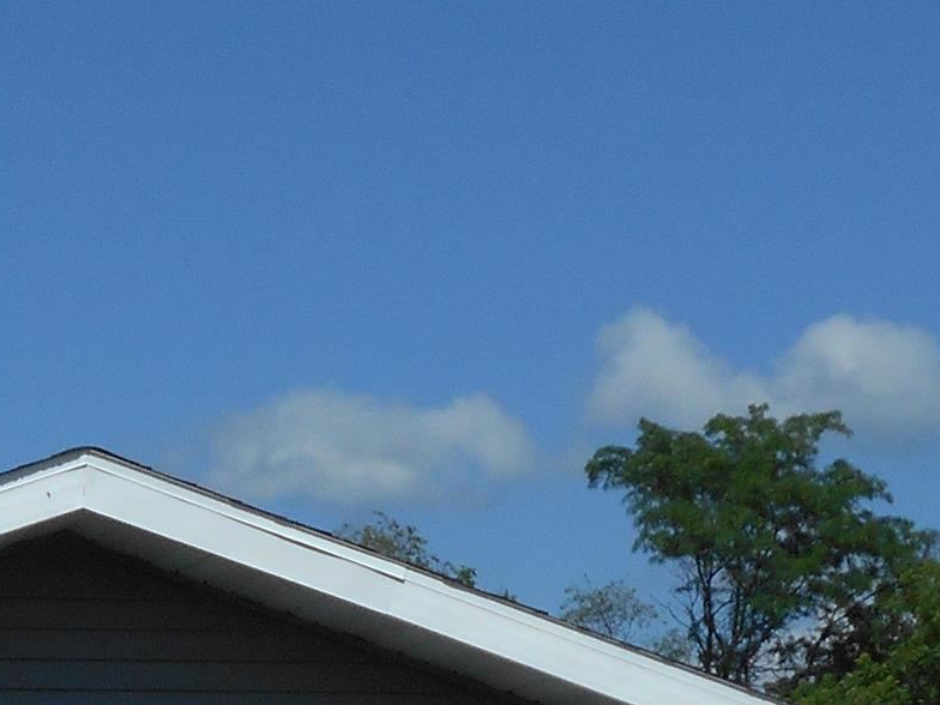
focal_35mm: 145
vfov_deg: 9.7
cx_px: 8
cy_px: 1240
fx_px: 3937
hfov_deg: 13.4
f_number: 3.9
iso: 80
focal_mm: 6.7
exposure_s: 1/1600
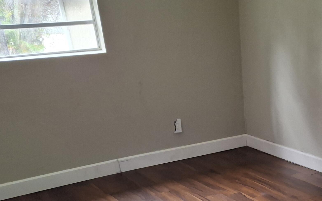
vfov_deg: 23.5
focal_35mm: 51
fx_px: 448
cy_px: 231
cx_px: 289
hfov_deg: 37.1
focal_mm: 4.69
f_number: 1.8
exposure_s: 1/100
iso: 200
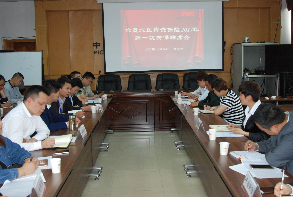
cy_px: 98
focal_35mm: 36
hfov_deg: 53.0
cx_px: 146
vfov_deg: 37.0
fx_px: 294
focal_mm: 24
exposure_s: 1/60
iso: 1000
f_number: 5
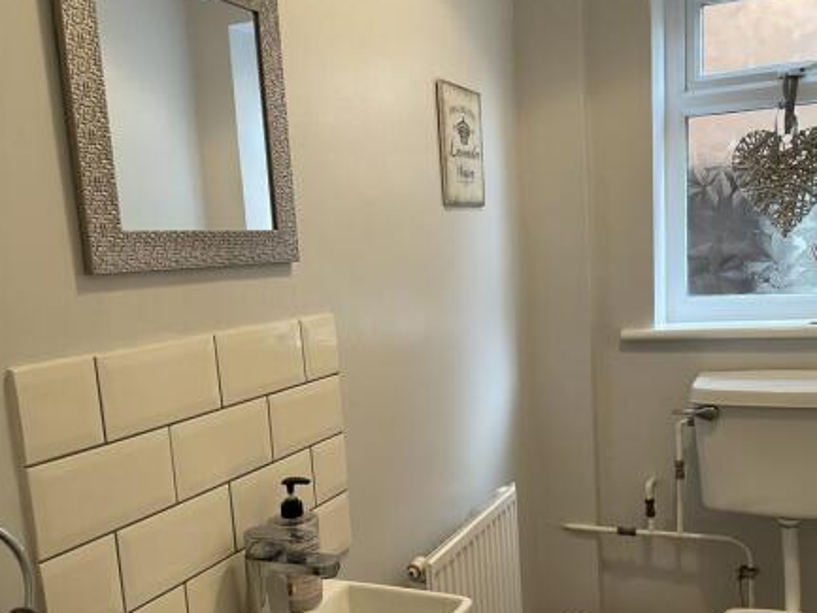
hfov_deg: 52.4
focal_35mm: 35
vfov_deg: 40.5
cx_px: 476
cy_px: 371
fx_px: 826
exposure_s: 1/50
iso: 100
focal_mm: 4.2
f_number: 1.6
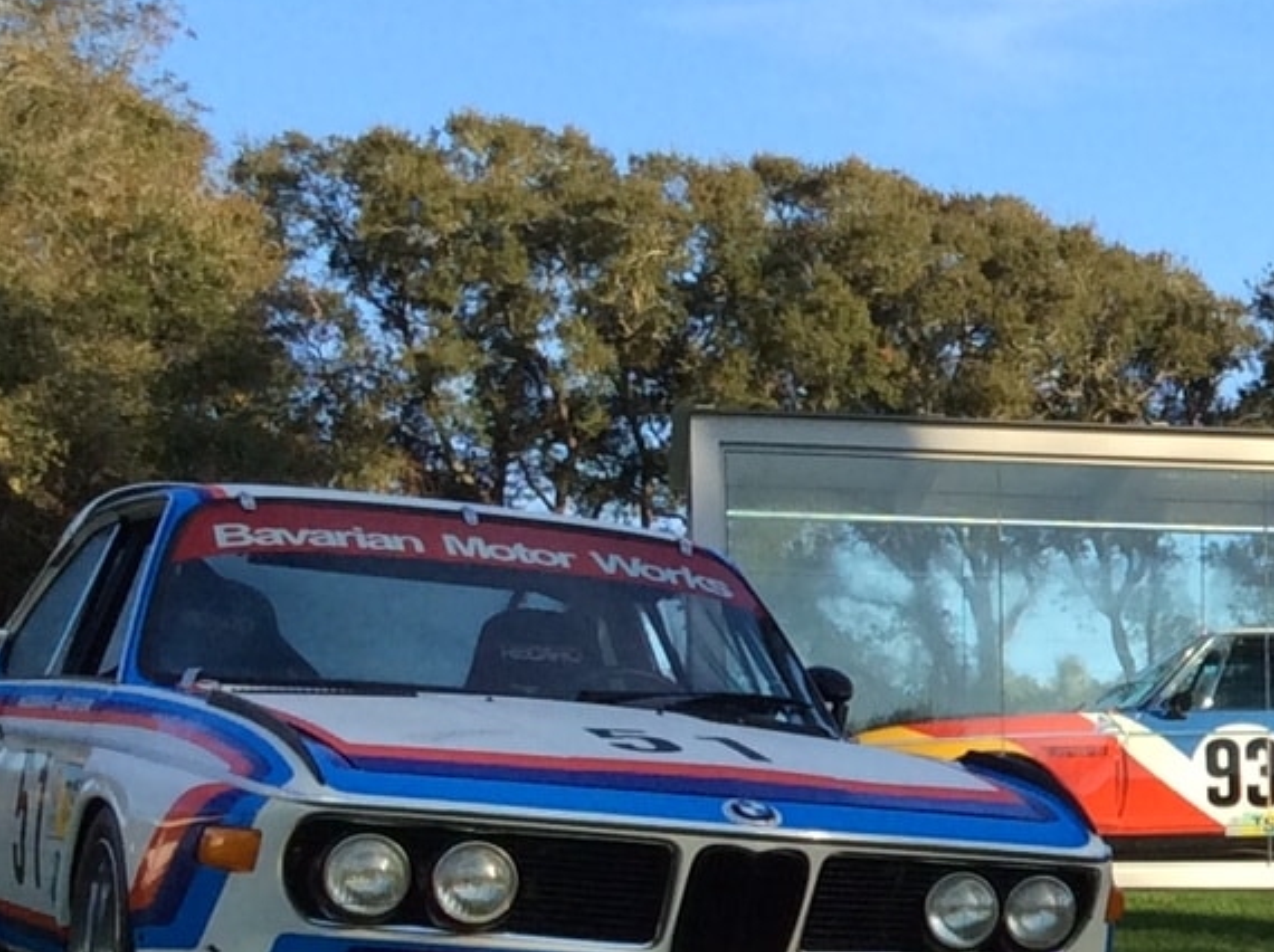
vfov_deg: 12.3
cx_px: 1931
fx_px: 4374
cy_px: 970
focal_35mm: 119
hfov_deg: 15.3
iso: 32
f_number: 2.4
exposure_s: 1/561
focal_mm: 3.3
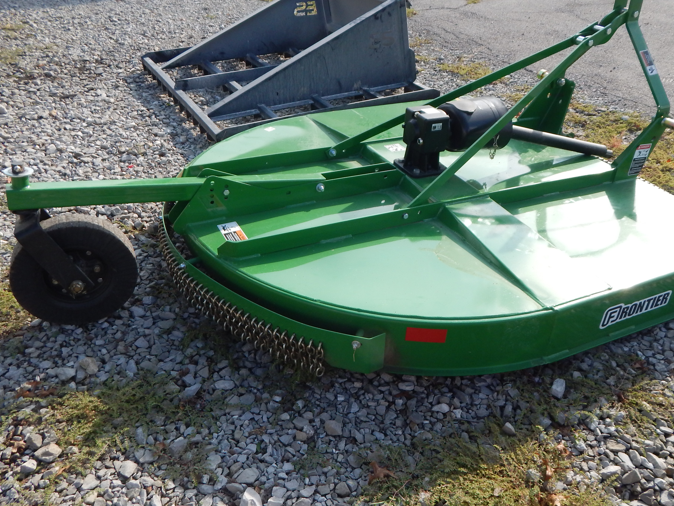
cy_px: 251
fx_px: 545
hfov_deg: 63.3
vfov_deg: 49.7
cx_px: 366
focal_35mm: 28
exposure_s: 1/640
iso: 125
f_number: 3
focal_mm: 4
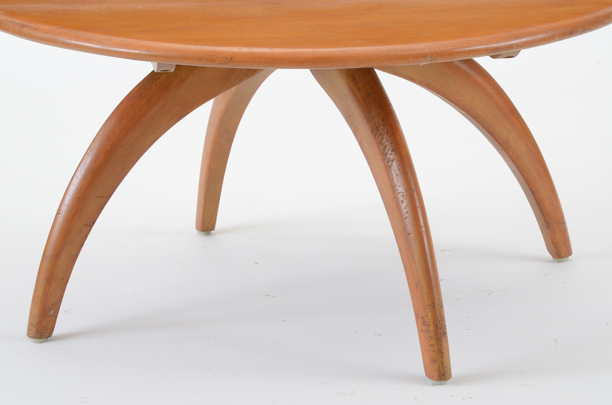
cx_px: 306
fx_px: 1781
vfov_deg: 13.0
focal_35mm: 105
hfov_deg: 19.5
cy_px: 202
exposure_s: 1/125
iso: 200
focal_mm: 70
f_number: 11
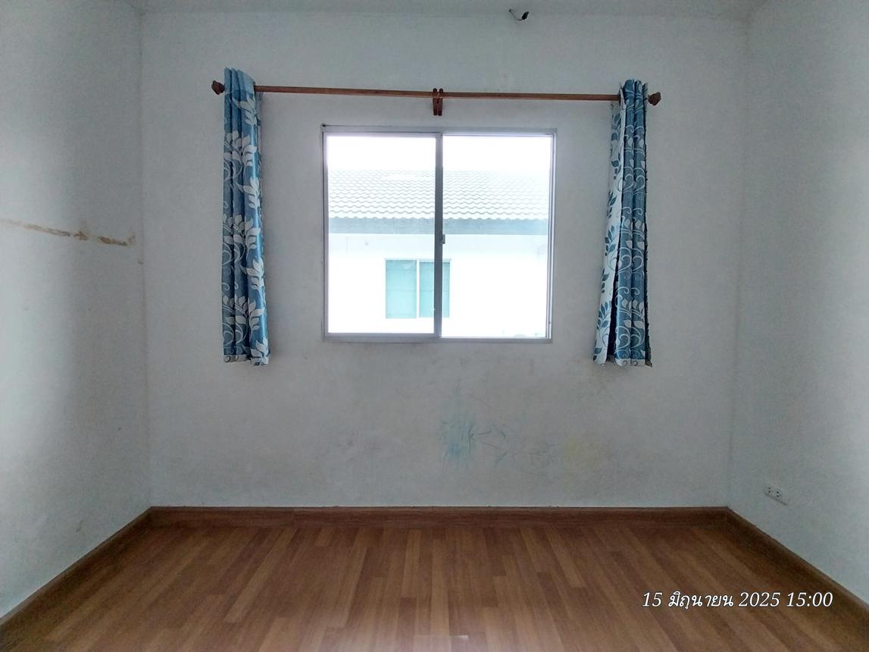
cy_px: 326
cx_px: 434
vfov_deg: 89.9
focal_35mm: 13
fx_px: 326
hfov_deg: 106.2
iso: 125
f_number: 2.2
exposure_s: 1/50
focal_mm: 1.3
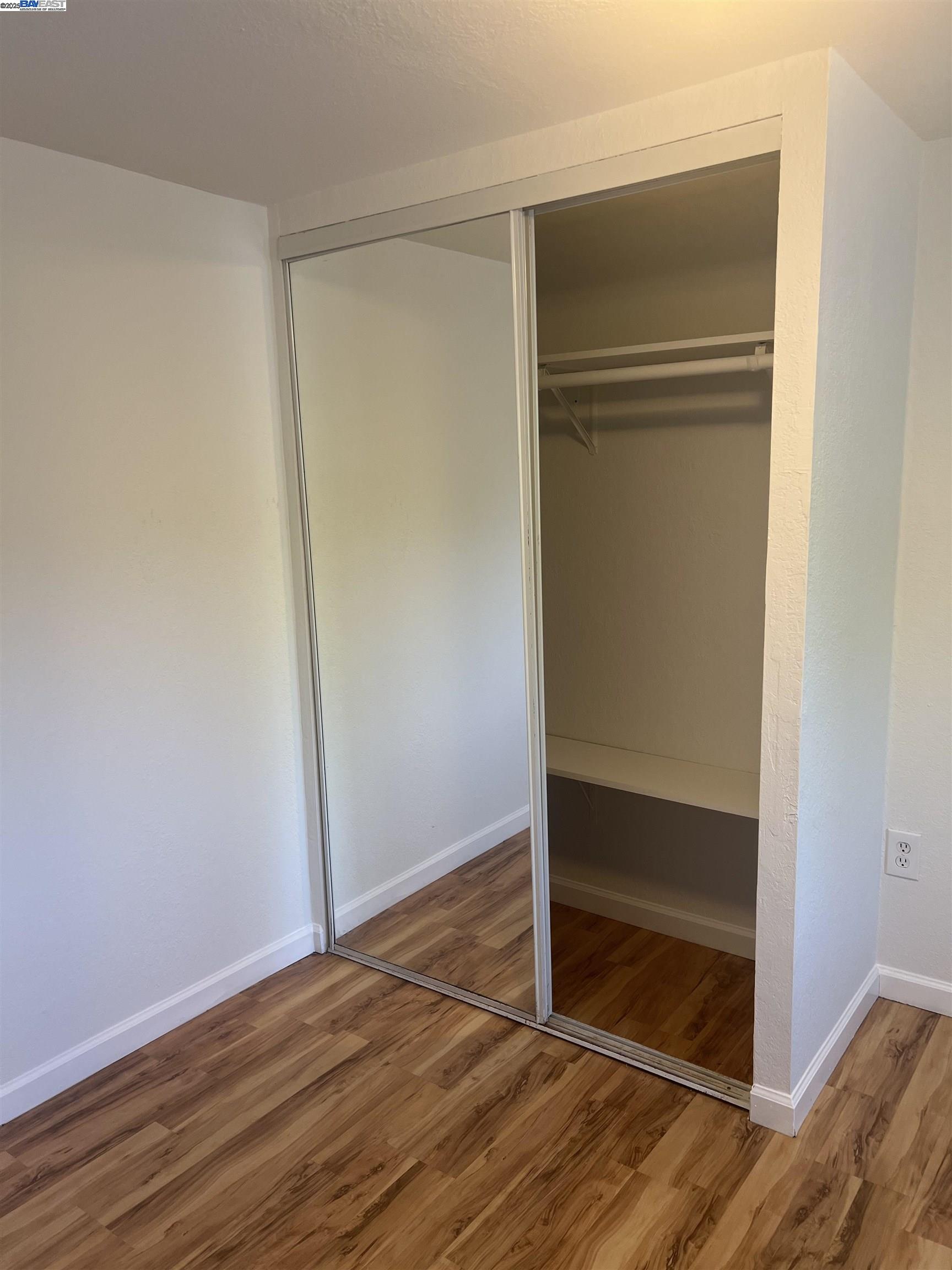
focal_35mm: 26
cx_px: 476
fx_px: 953
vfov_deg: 67.3
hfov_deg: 53.1
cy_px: 635
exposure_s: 1/60
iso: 80
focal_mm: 5.7
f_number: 1.5
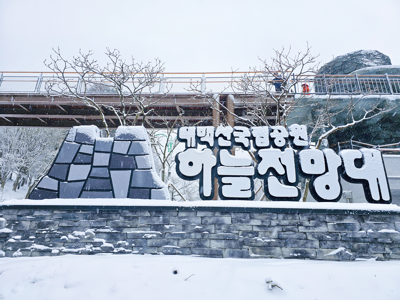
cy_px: 150
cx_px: 200
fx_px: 266
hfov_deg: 73.9
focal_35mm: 23
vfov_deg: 58.9
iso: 10
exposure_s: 1/171
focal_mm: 6.3
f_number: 1.7
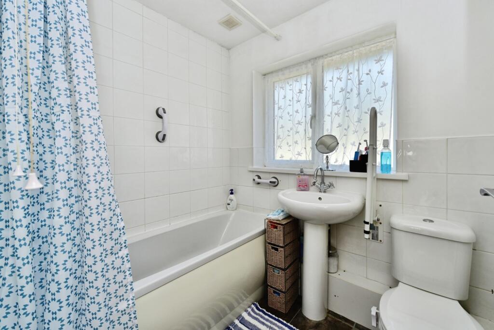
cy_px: 165
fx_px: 192
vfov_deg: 81.3
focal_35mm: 14
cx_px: 247
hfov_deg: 104.2
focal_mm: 14
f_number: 6.7
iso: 400
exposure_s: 1/180
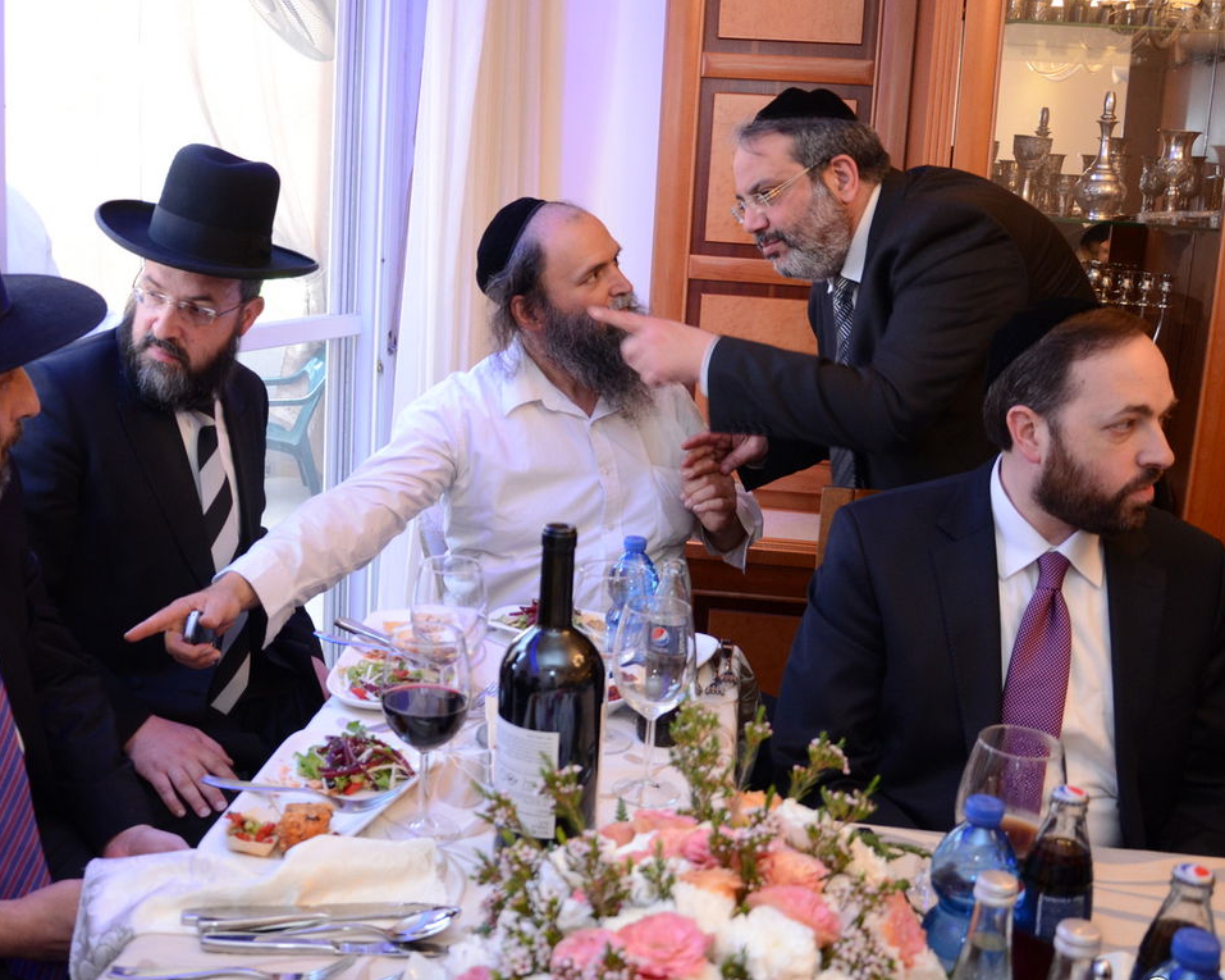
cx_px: 500
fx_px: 1341
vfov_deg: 40.1
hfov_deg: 48.8
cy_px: 452
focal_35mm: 37
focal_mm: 18
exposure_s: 1/80
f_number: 3.5
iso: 1000
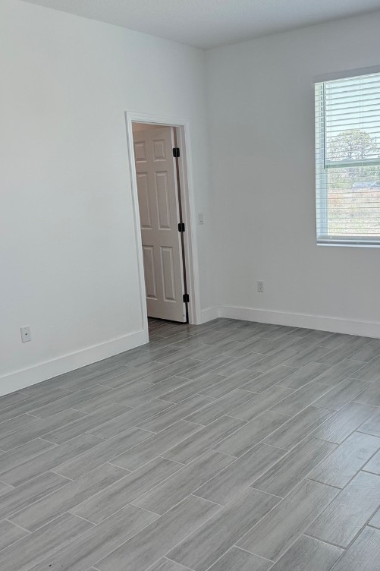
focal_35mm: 34
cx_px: 254
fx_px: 539
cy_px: 283
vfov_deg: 55.8
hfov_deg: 38.4
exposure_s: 1/243
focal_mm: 6.76
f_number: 1.78
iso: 100
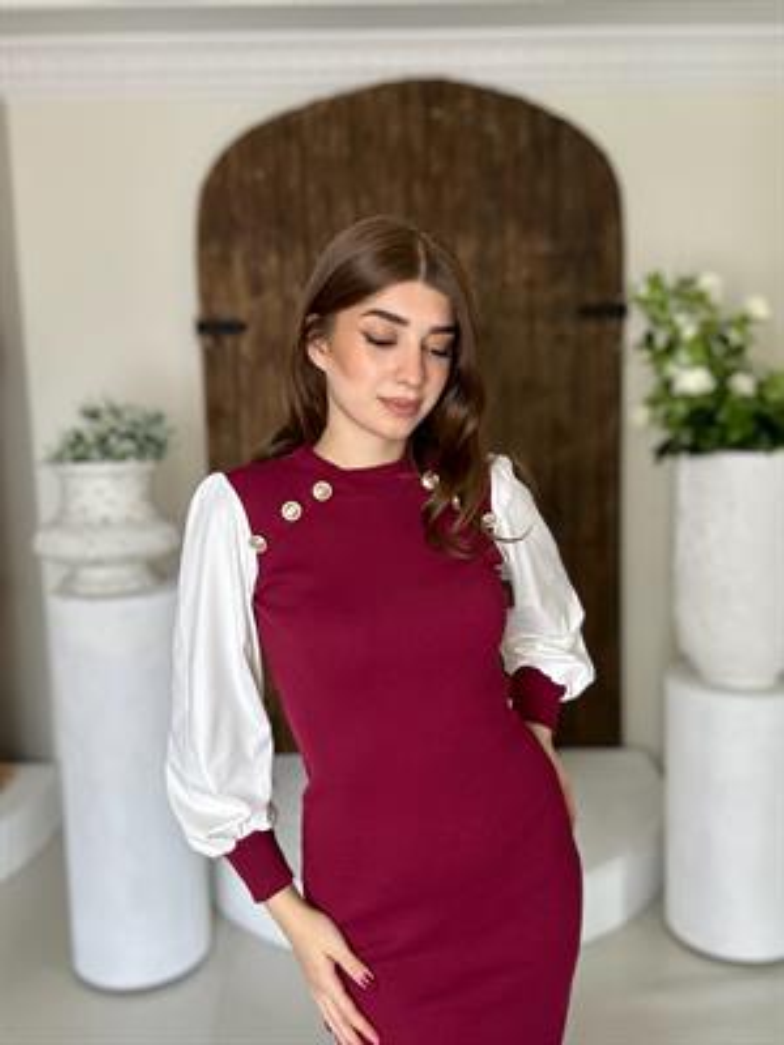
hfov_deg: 46.8
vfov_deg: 60.0
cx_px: 392
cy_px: 522
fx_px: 906
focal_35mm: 30
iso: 25
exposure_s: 1/100
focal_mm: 2.69
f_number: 1.9
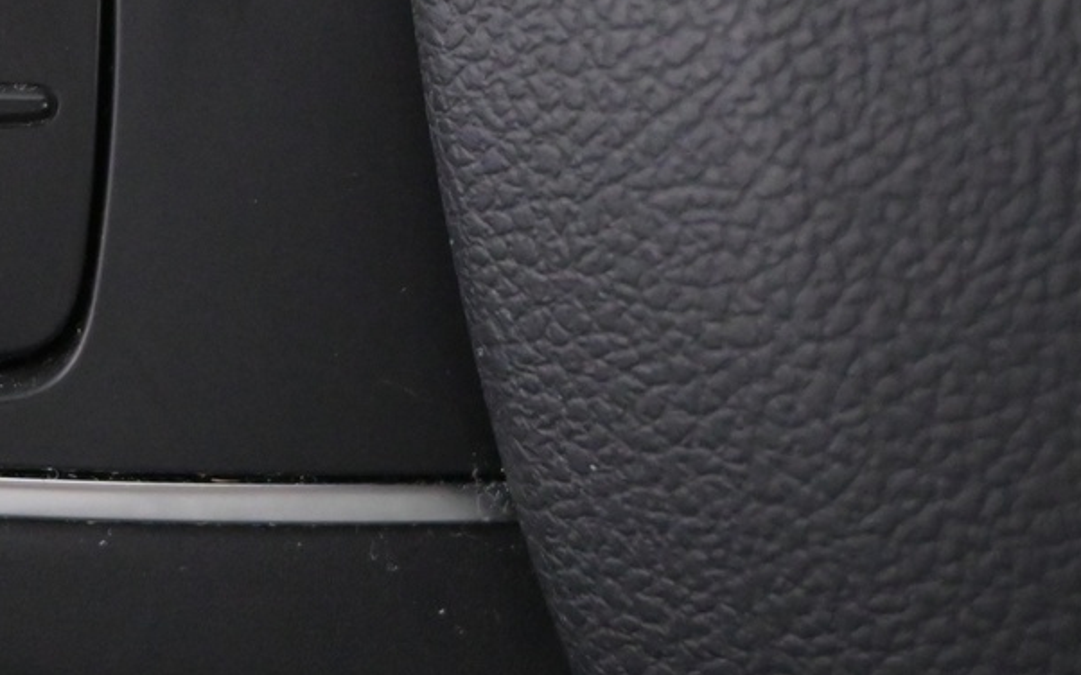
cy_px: 74
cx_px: -72
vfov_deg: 12.1
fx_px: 3152
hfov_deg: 18.8
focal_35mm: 107
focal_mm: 26
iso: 3600
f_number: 4.5
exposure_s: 1/40
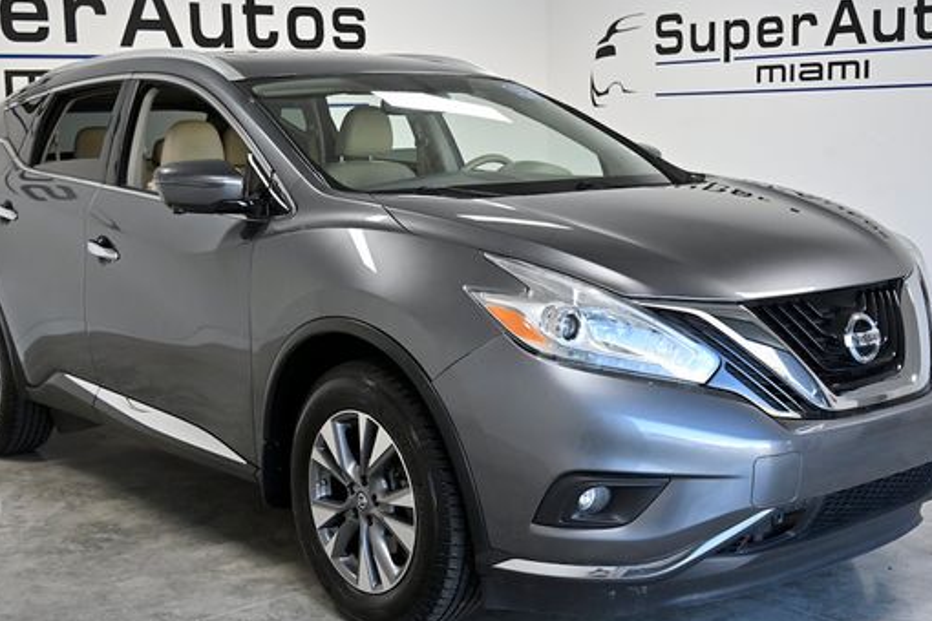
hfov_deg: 40.3
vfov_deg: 27.5
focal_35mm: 49
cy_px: 317
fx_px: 1268
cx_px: 457
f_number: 5.6
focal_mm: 39
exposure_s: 1/640
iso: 2000
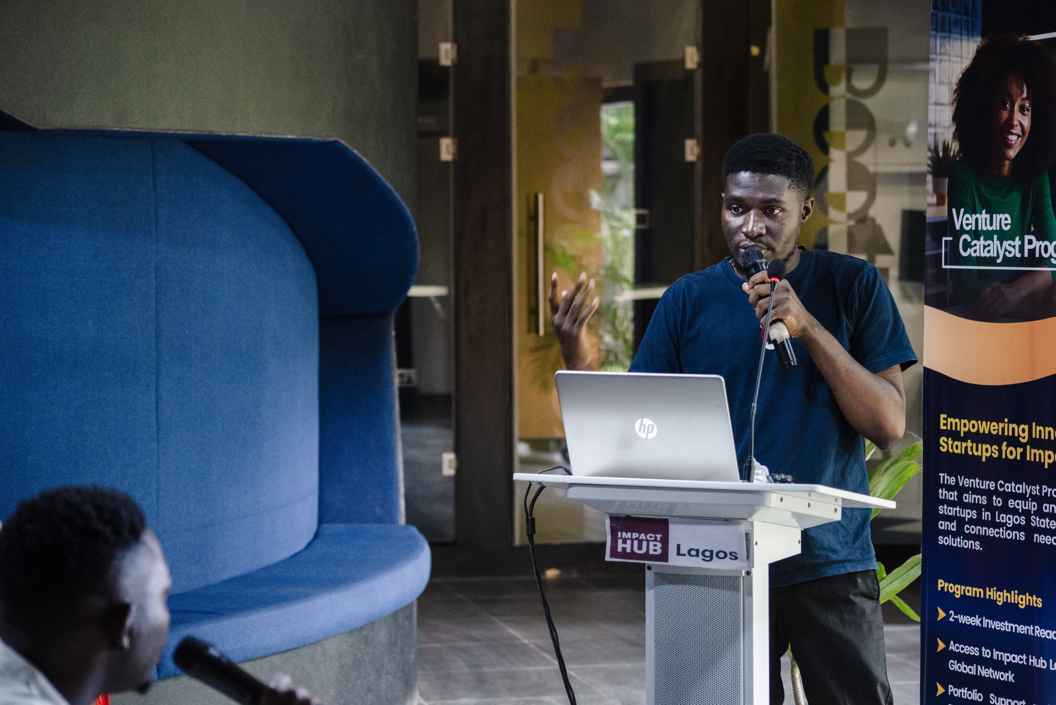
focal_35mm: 96
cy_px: 374
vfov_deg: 14.3
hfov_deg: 21.2
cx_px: 525
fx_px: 2817
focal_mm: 78
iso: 2000
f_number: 4.5
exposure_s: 1/100
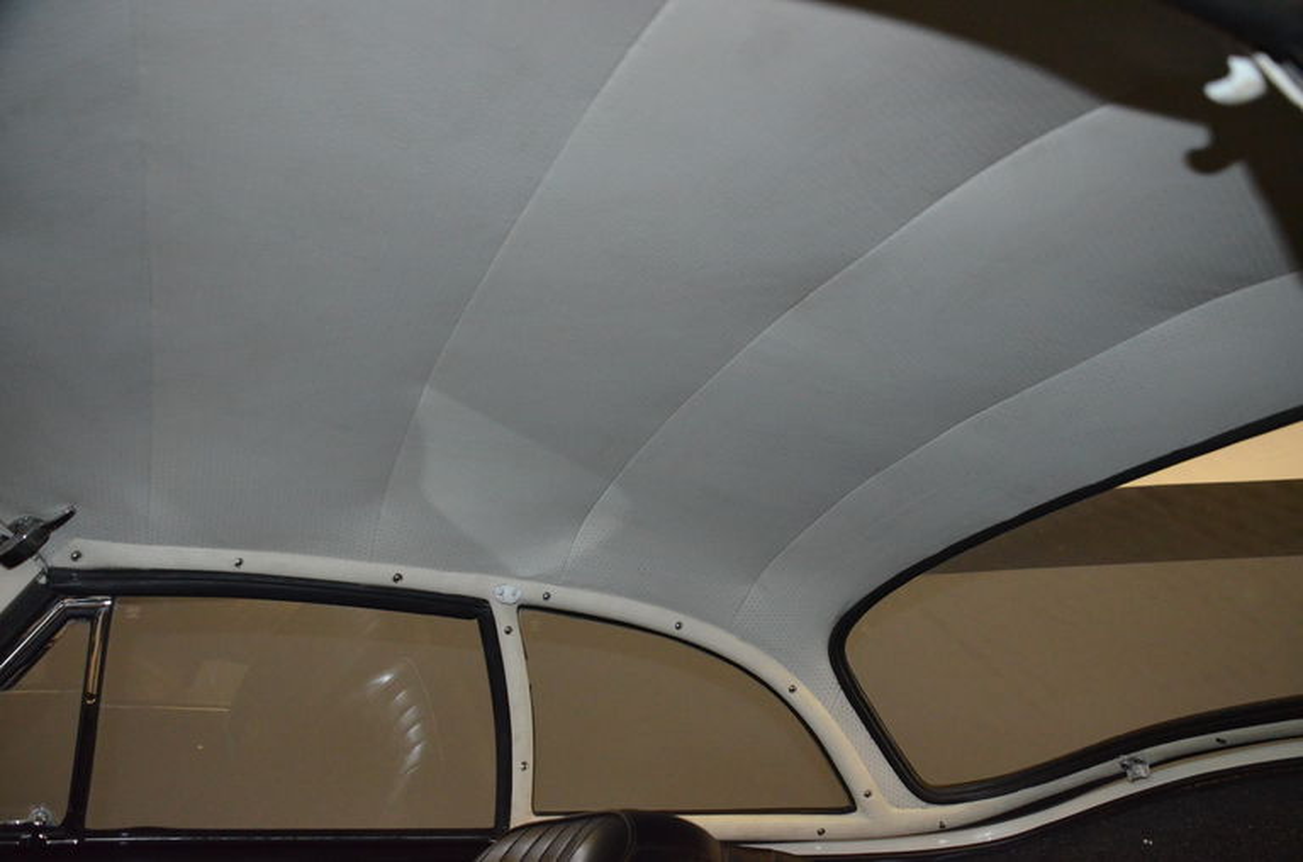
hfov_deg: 62.1
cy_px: 431
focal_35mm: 30
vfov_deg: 43.4
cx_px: 652
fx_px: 1083
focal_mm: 20
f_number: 3.5
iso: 3200
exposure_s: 1/60
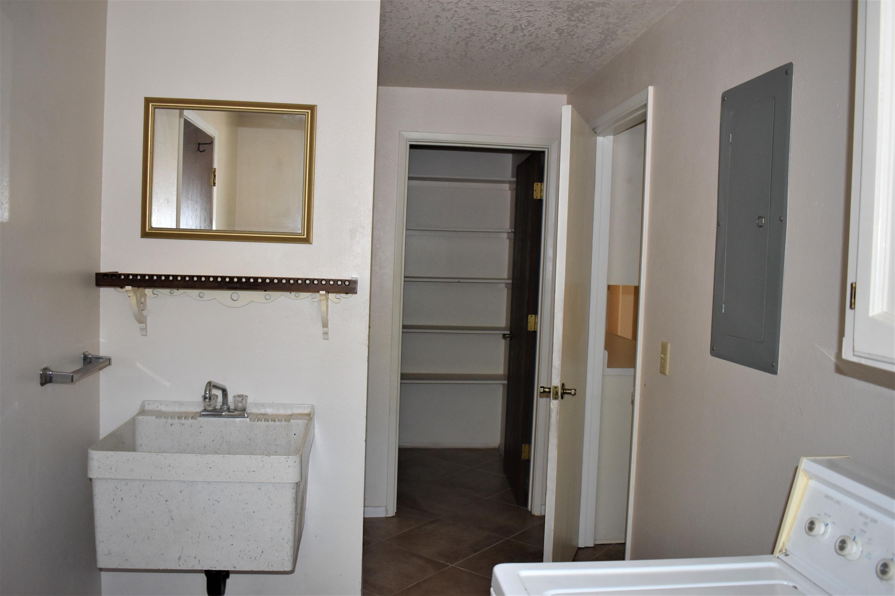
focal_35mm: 30
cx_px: 448
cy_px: 298
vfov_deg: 43.6
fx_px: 746
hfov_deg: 61.9
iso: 900
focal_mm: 20
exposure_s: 1/200
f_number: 3.8
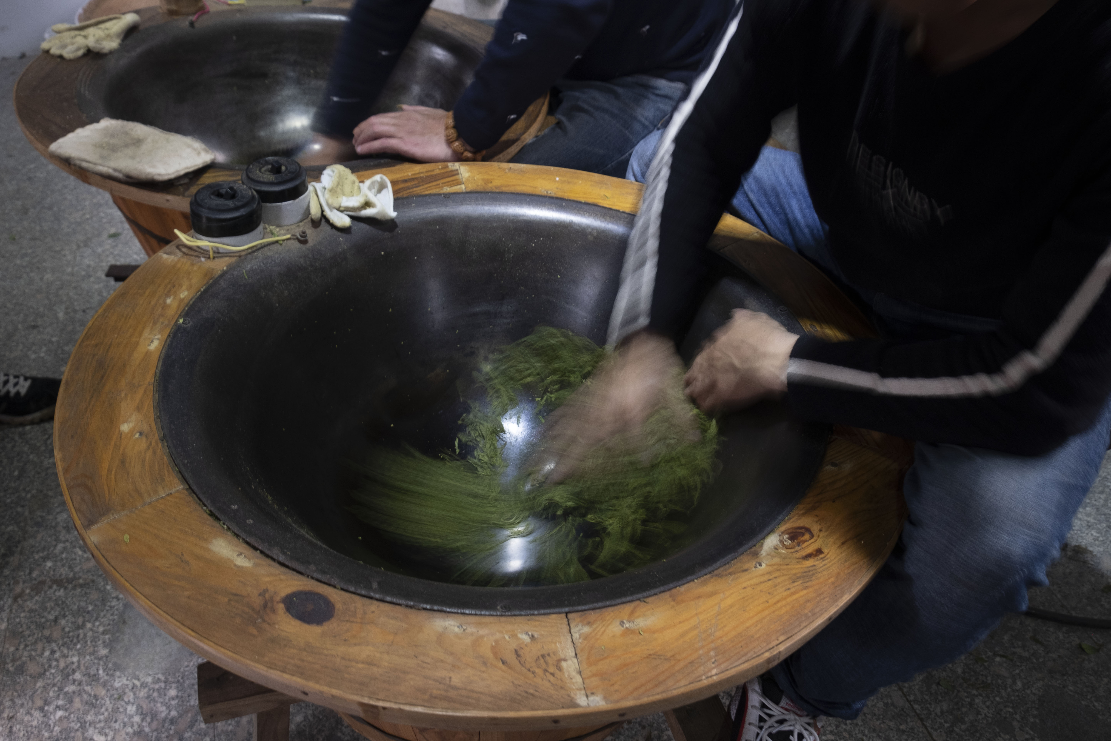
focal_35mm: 30
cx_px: 556
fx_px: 926
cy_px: 370
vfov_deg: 43.6
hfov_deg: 61.9
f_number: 6.4
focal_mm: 20.1
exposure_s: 1/8
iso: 320
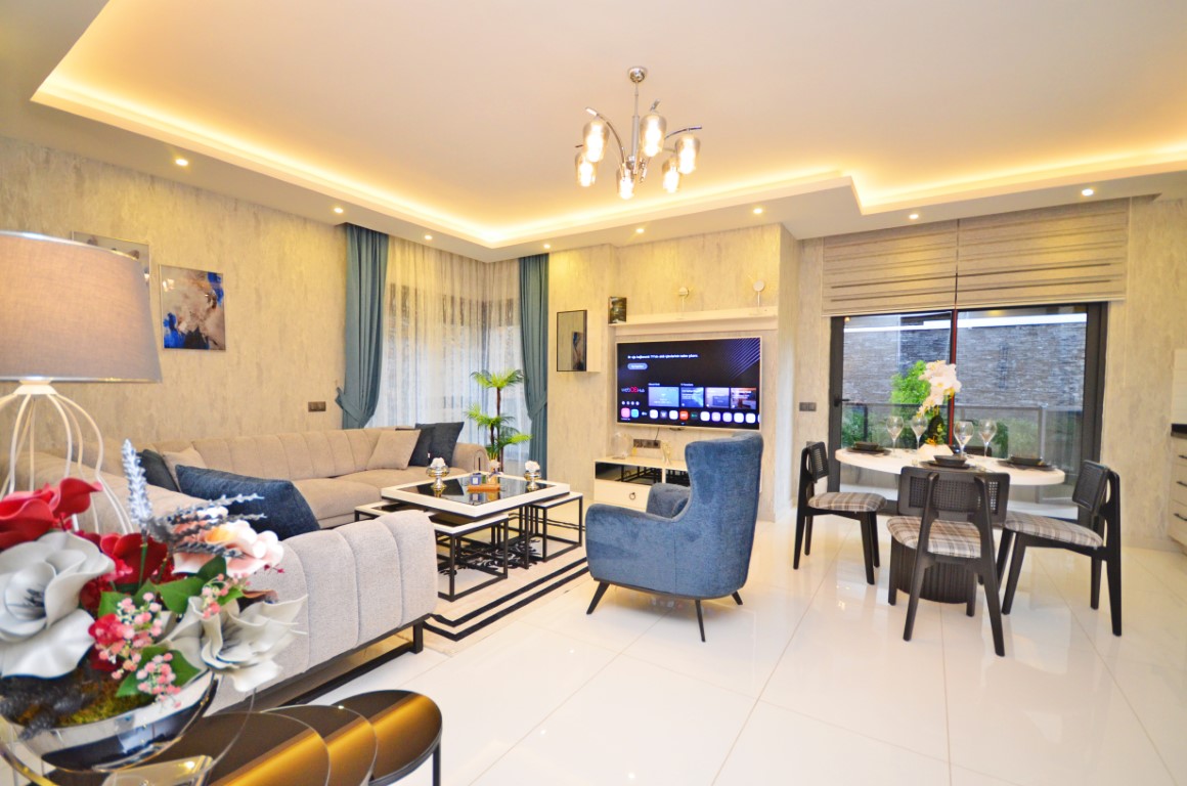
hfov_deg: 100.5
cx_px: 594
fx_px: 493
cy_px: 393
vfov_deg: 77.1
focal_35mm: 15
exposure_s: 1/60
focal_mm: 10
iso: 800
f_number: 4
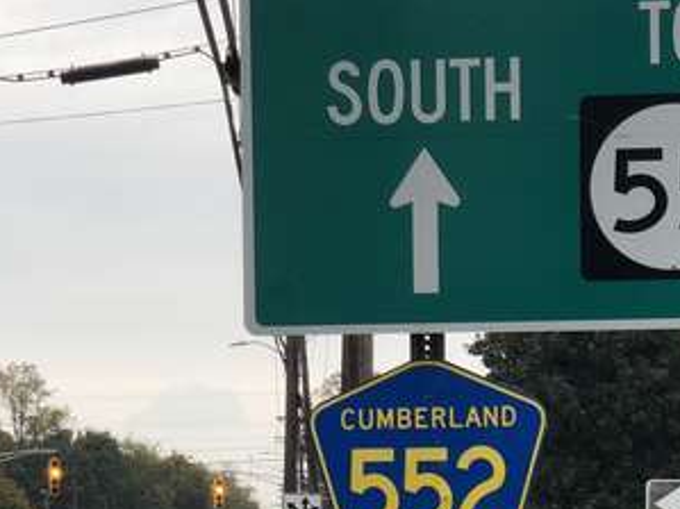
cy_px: 604
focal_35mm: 139
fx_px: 2729
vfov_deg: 10.5
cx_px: 232
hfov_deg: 14.2
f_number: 2.4
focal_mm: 6
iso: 16
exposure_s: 1/131
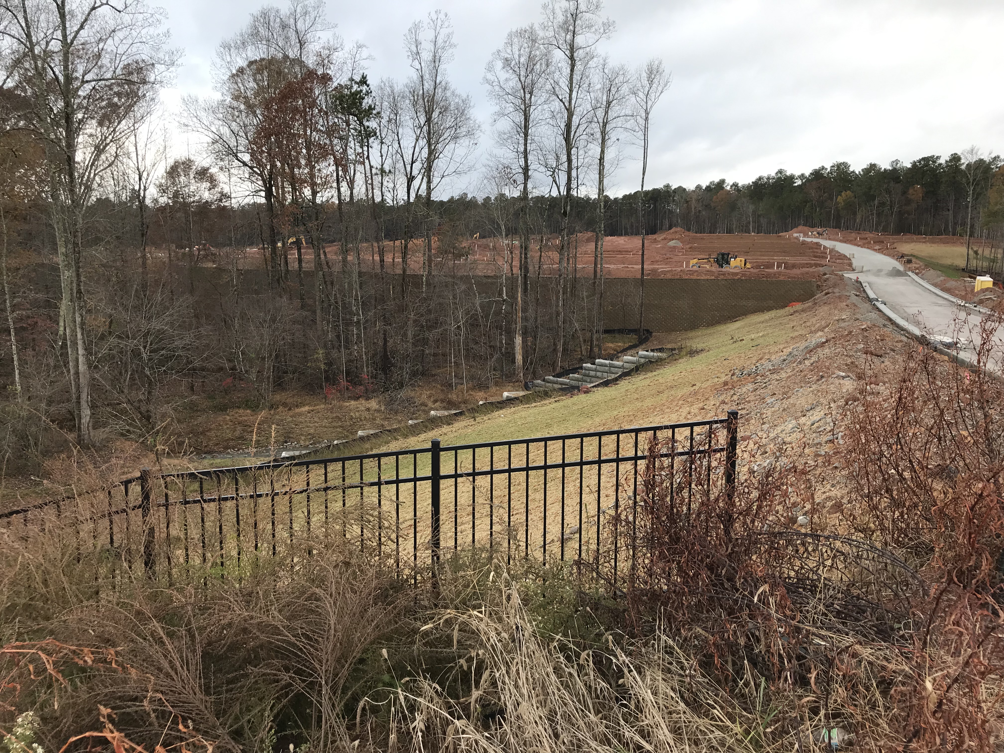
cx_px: 502
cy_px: 376
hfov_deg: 63.4
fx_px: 812
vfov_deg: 49.7
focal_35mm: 28
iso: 20
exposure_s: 1/560
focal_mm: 3.99
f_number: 1.8
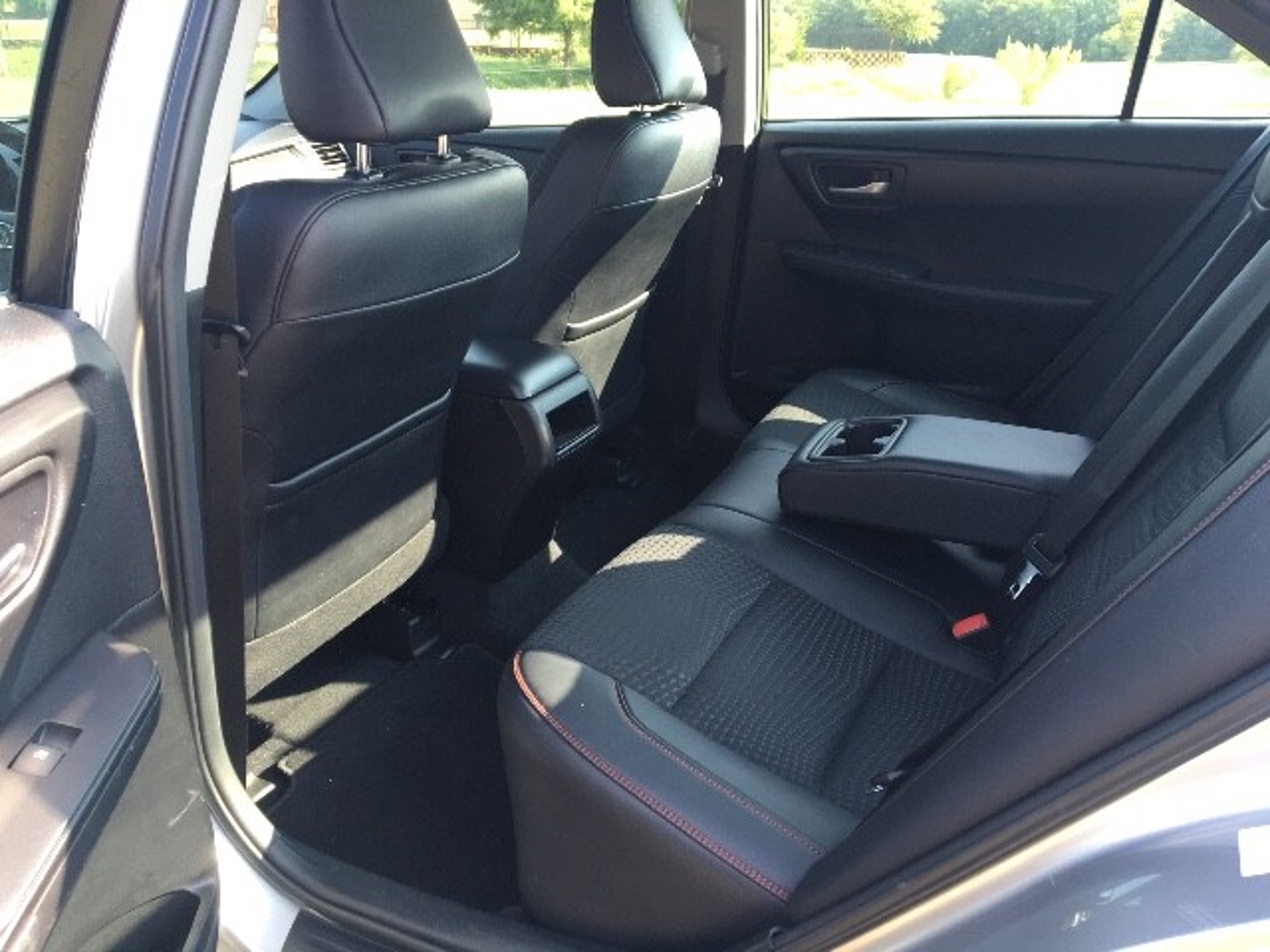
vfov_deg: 48.2
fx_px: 1064
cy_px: 476
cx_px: 635
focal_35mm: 29
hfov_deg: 61.7
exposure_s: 1/120
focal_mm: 4.15
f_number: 2.2
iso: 40
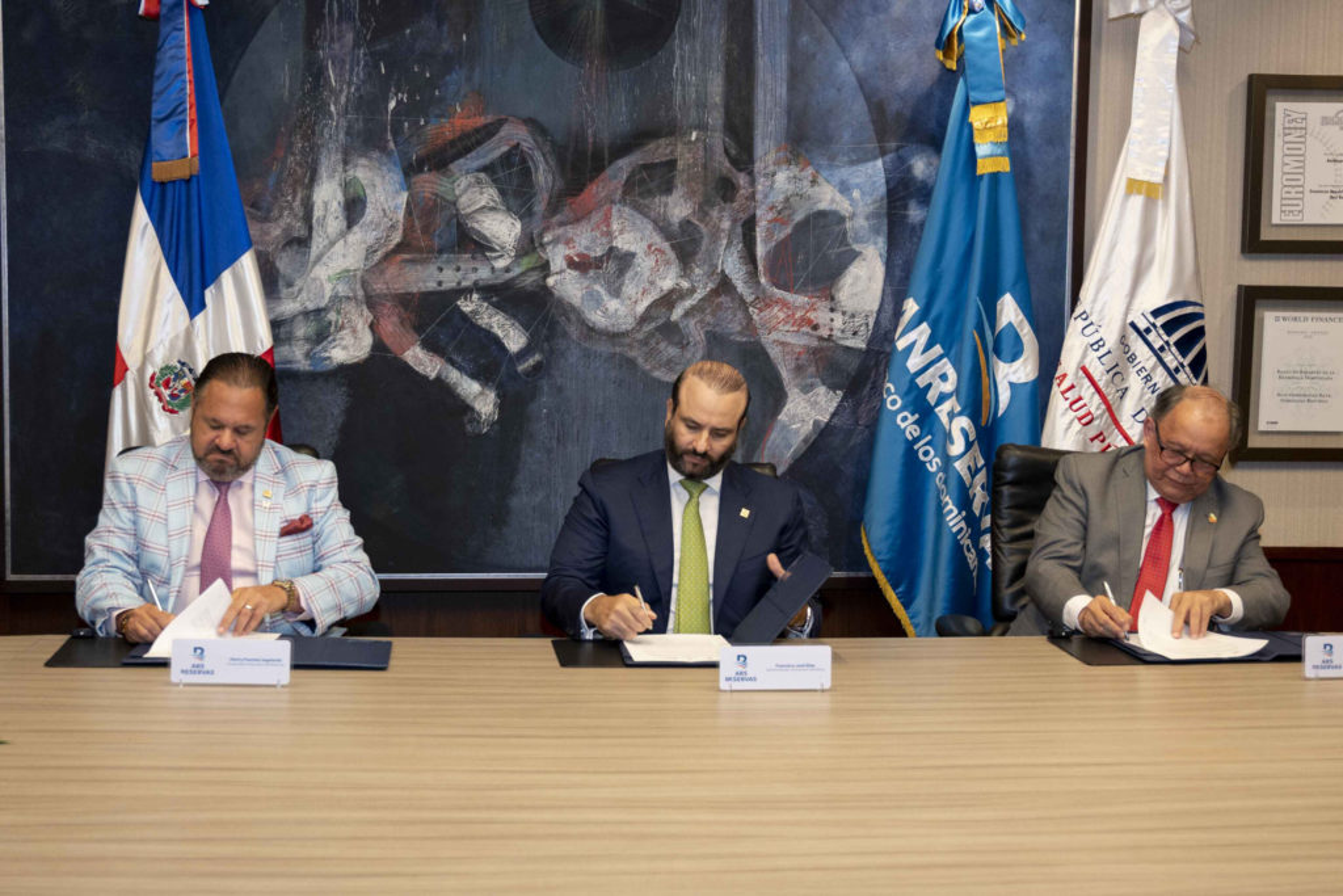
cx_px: 672
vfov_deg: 29.9
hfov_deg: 43.6
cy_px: 448
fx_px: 1679
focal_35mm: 45
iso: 1600
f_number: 4
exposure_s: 1/160
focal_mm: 30.5
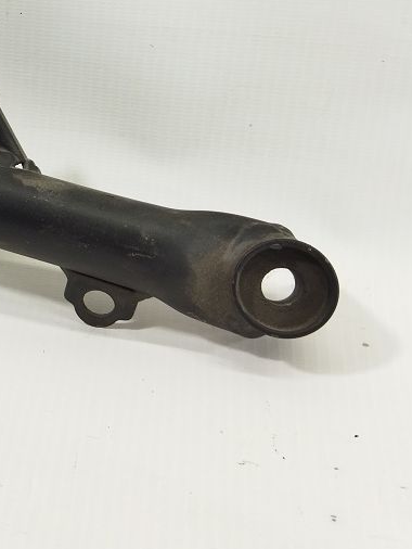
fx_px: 1015
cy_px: 186
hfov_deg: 21.0
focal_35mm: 64
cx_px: -112
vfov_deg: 30.0
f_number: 1.79
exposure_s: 1/100
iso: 121
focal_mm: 4.71
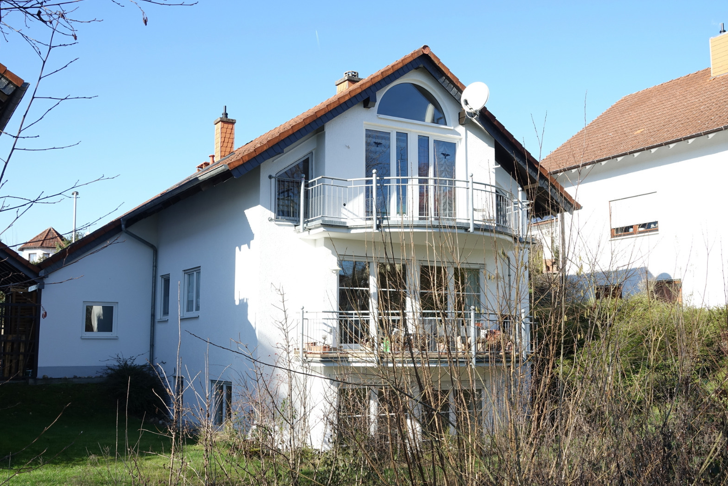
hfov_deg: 50.7
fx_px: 769
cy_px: 246
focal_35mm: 38
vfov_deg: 35.1
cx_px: 356
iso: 100
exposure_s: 1/320
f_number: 4
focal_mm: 13.7
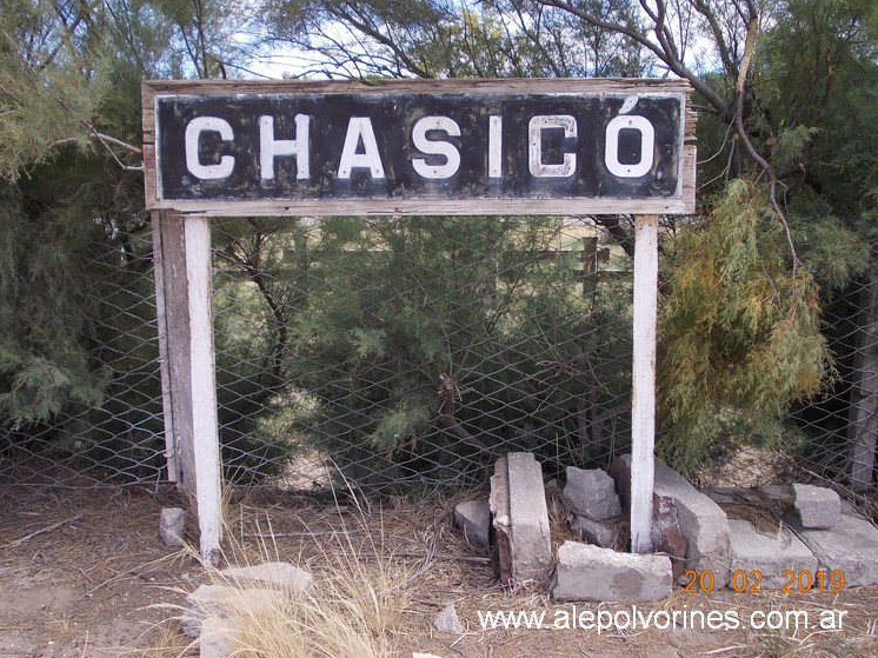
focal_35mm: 39
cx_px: 440
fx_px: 989
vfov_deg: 36.8
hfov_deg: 47.9
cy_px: 324
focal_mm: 5.3
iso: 80
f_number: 3.1
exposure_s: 1/400
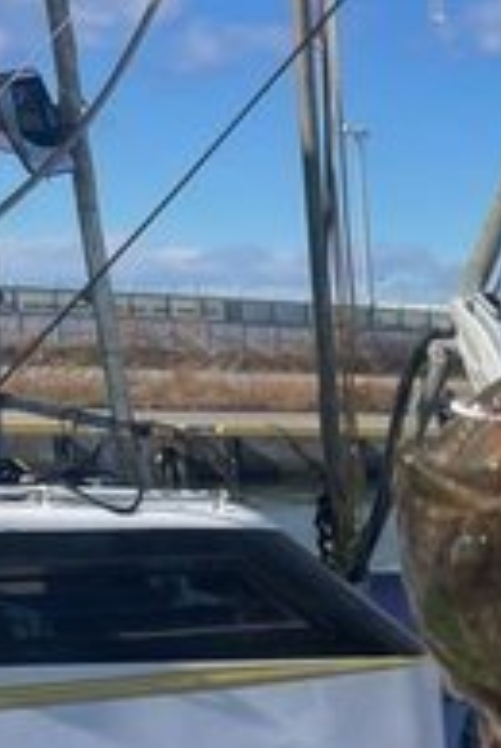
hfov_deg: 12.6
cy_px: 922
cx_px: 1137
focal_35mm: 89
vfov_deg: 21.1
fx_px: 1851
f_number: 1.6
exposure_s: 1/3509
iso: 32
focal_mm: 4.2
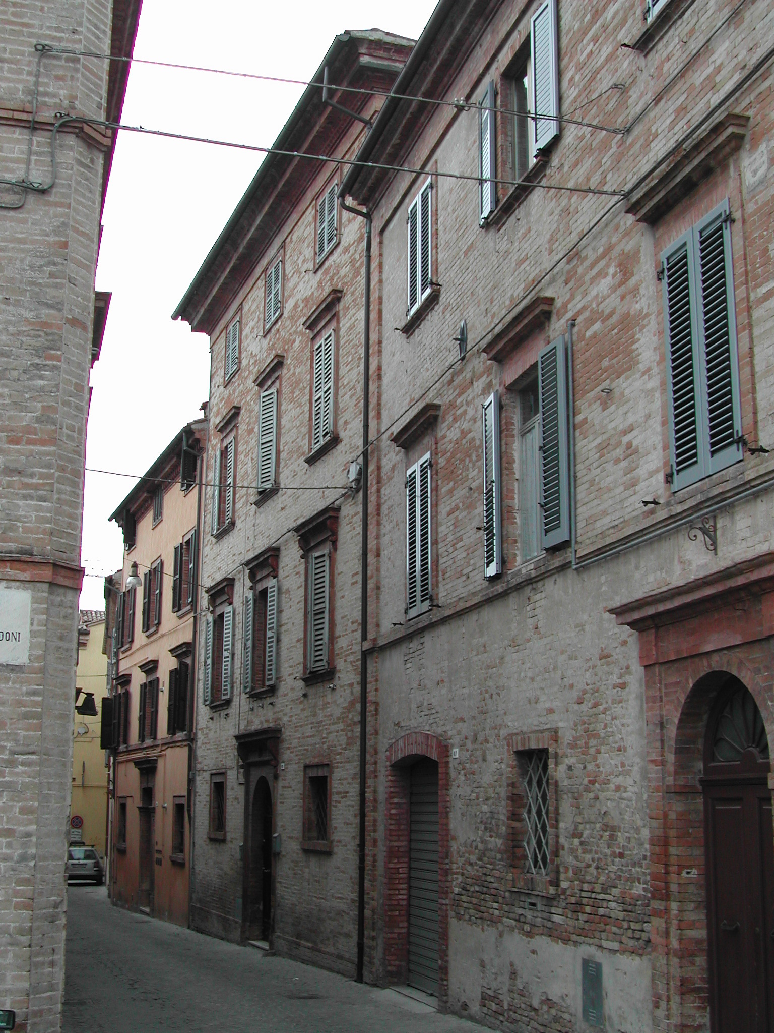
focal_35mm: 42
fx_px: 1252
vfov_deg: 44.8
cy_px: 516
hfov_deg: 34.3
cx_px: 387
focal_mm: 9
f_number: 2.9
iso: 100
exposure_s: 1/264
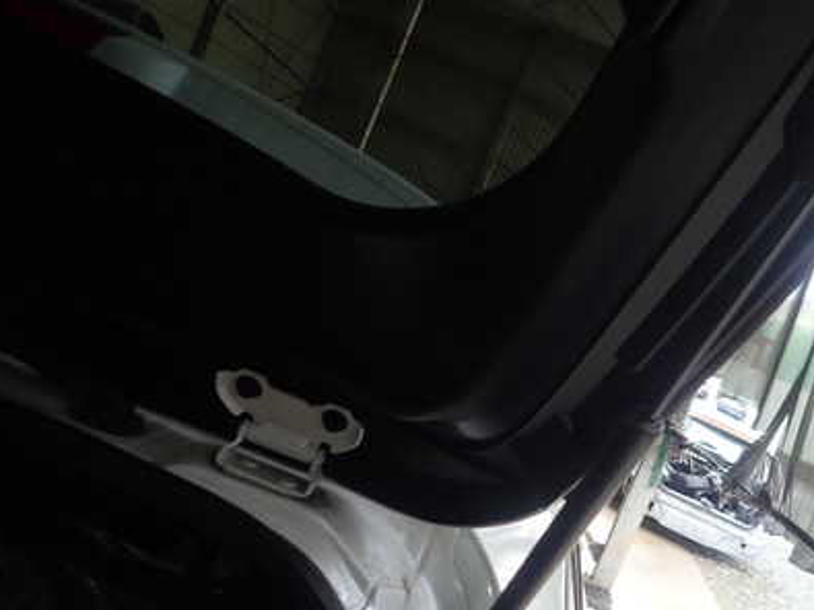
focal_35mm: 38
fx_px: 893
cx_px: 610
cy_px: 381
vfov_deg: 37.5
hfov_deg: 47.2
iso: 100
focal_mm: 4.5
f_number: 2
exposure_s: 1/100
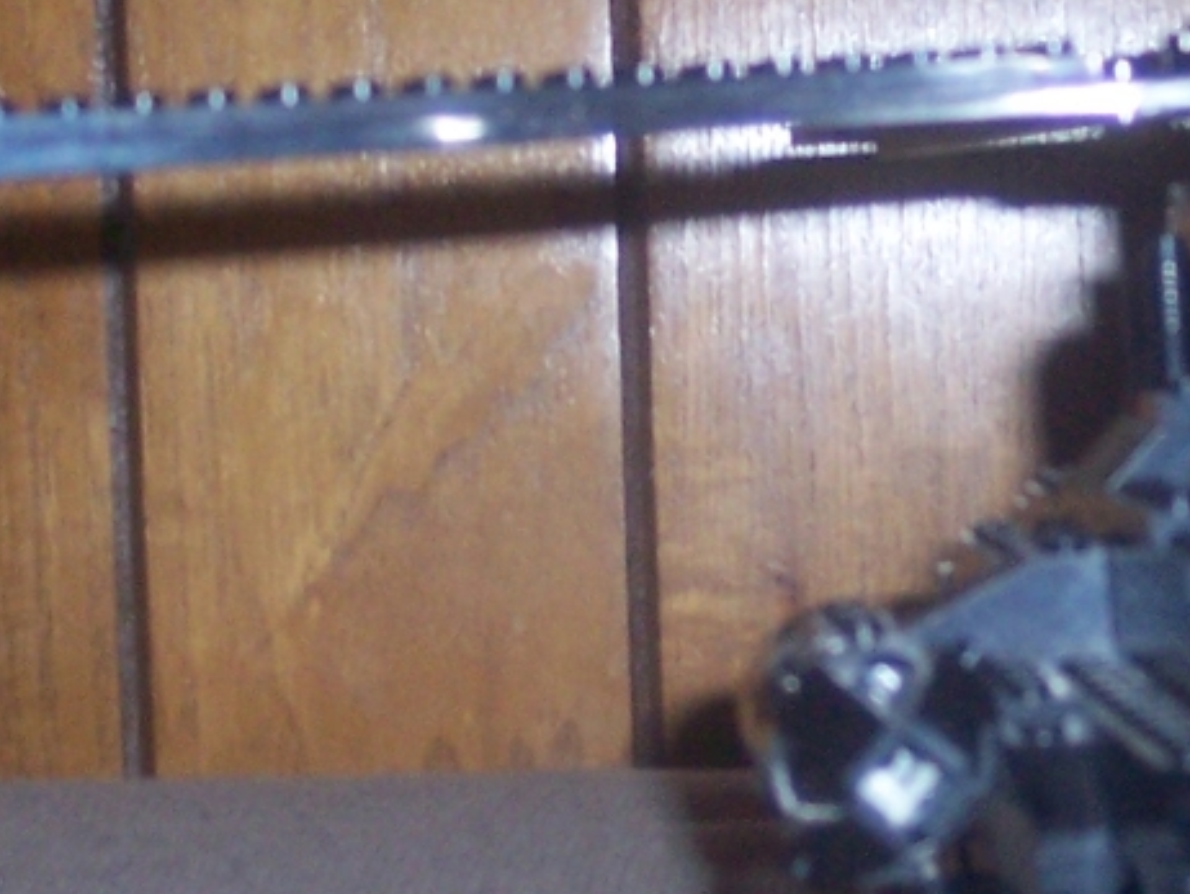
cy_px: 412
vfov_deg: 11.0
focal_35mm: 135
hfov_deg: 14.6
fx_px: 4643
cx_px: 842
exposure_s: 1/2
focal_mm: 8
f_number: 2.8
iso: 140
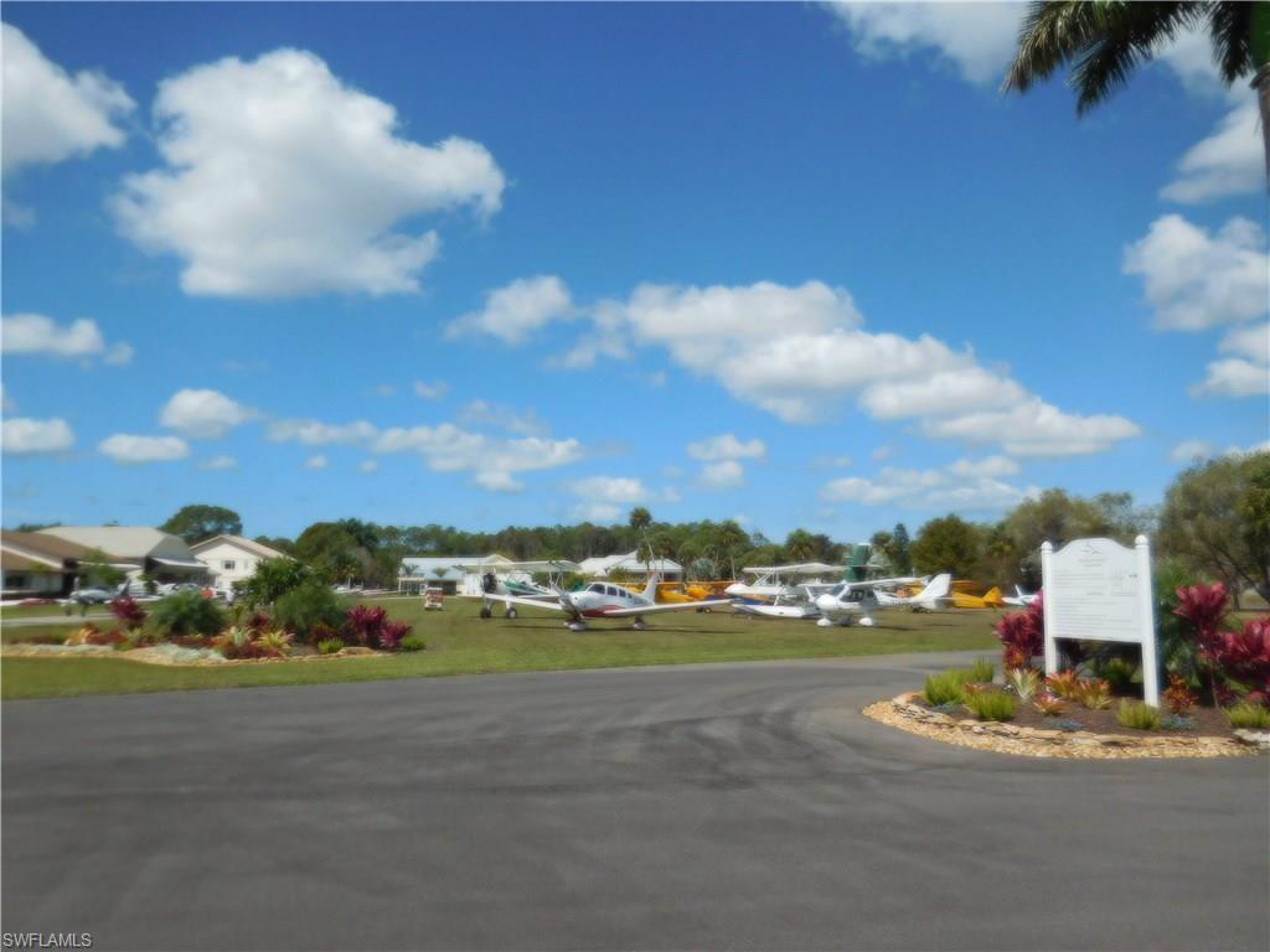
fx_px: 917
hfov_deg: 69.4
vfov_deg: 54.9
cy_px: 476
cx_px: 635
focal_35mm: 25
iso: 125
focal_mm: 4.5
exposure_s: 1/640
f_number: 6.6
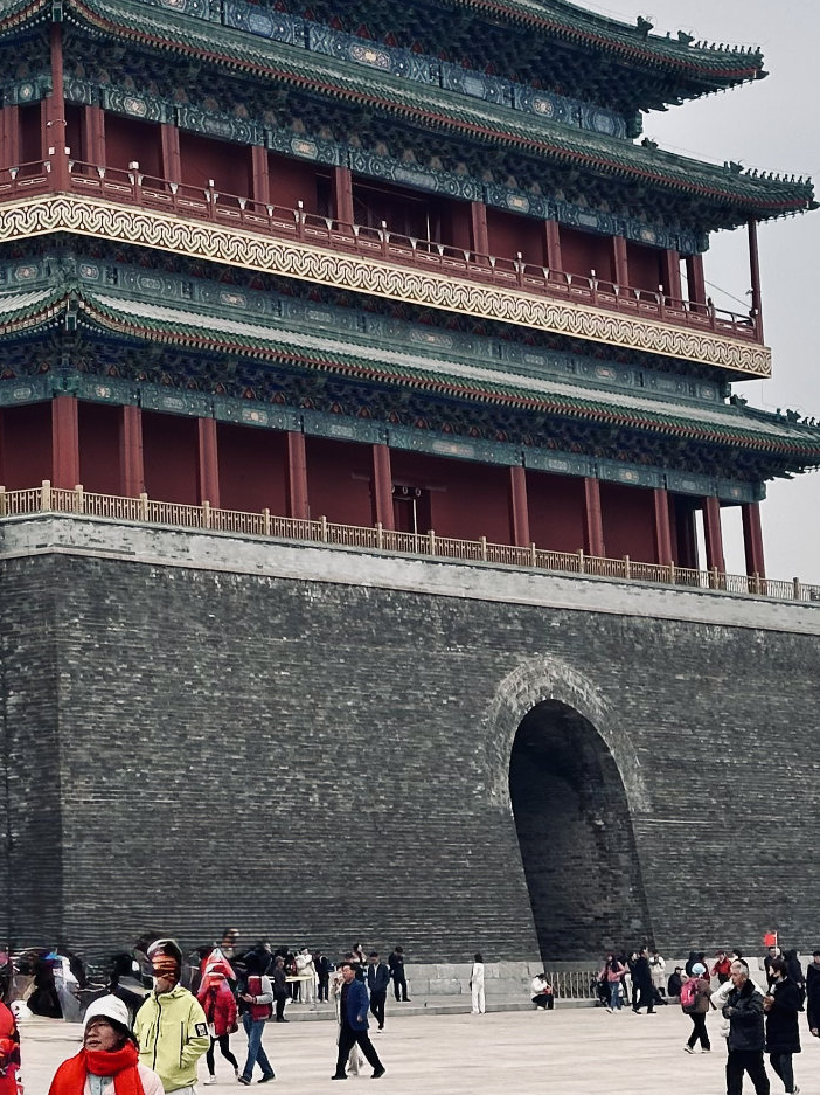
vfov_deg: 23.5
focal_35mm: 82
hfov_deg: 17.8
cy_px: 233
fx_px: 2592
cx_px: 161
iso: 64
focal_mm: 6.9
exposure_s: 1/2114
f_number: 1.8
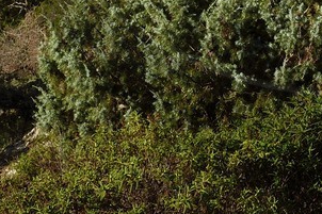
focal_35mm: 127
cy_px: -294
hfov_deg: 15.7
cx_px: 352
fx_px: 1135
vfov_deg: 9.6
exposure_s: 1/250
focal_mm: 24
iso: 200
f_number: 13
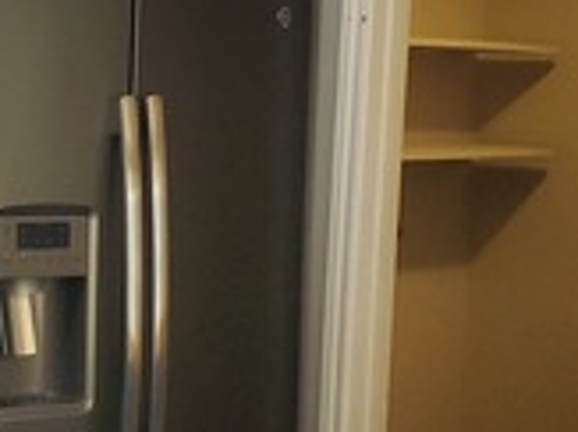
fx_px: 1702
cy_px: 205
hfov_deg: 18.3
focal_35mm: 102
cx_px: -106
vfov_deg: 14.5
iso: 250
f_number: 2.4
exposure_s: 1/60
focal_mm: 4.3
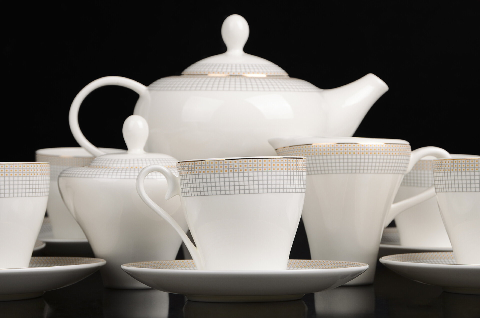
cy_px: 159
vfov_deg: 14.6
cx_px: 240
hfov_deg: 22.0
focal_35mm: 93
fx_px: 1238
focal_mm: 62
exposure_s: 1/200
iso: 100
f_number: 11
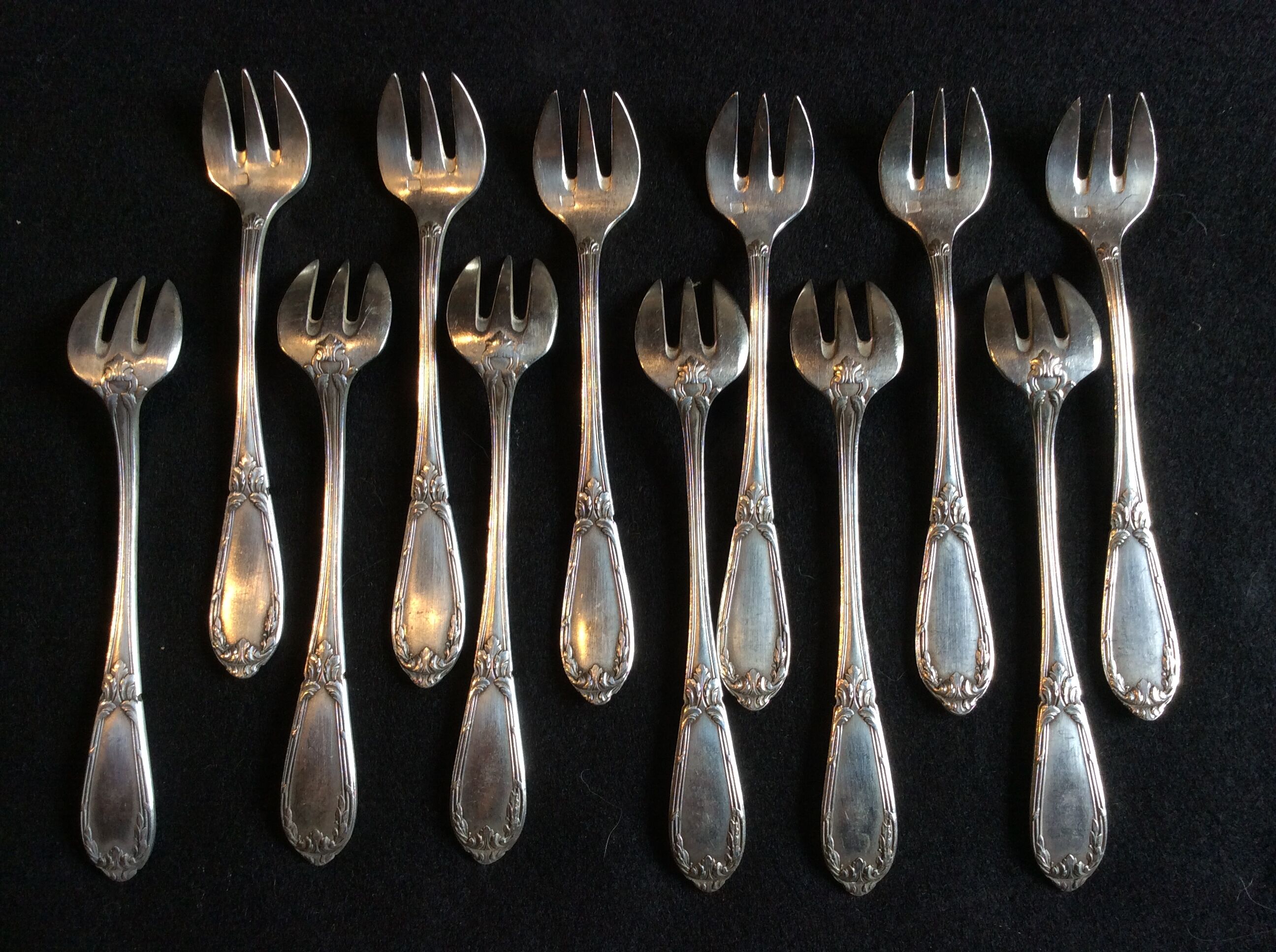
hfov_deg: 56.9
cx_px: 638
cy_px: 476
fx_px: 1178
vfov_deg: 44.1
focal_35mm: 32
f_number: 2.4
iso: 64
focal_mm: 3.3
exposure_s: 1/25
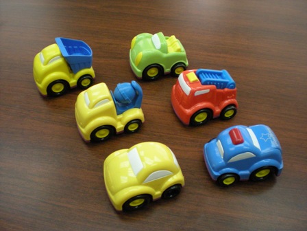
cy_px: 116
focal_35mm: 38
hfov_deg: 49.0
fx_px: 337
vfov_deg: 37.7
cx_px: 154
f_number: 3.1
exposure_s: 1/136
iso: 391
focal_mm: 6.3
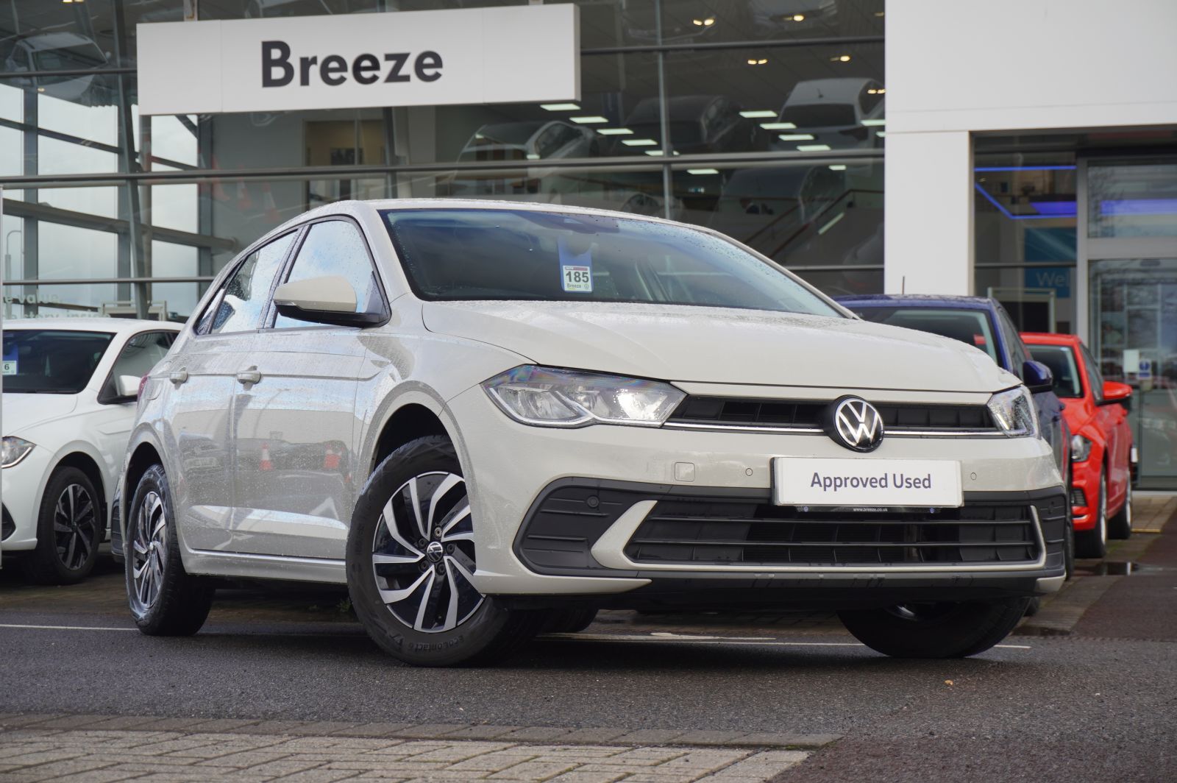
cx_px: 588
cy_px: 392
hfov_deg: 28.7
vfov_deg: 19.3
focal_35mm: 70
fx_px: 2303
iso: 100
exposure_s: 1/90
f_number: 5.6
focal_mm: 47
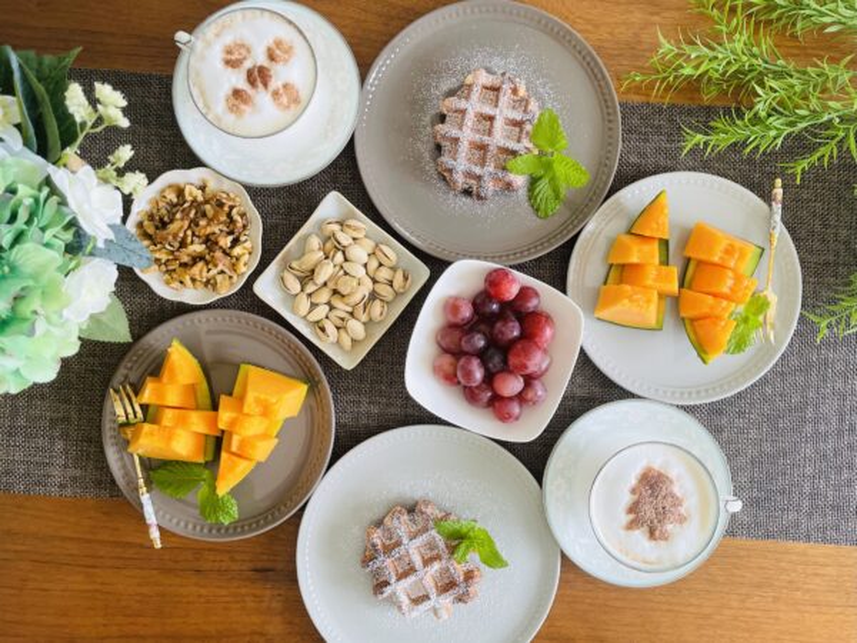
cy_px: 322
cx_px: 428
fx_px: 644
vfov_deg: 53.1
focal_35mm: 26
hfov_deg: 67.3
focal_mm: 5.1
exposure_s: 1/120
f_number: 1.6
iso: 125
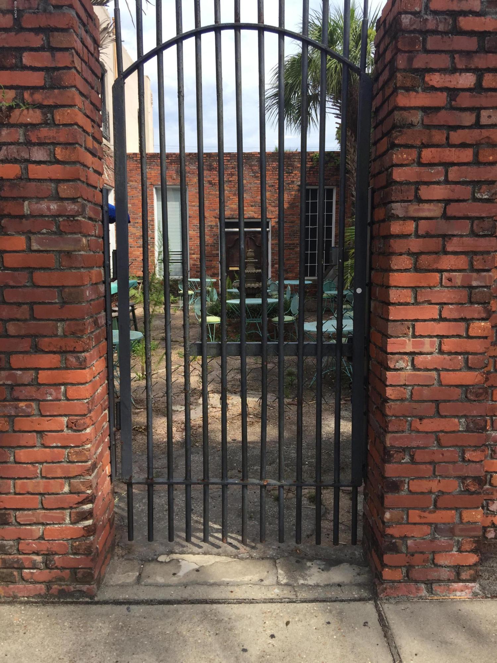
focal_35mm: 29
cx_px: 248
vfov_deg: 61.7
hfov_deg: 48.2
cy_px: 332
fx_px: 555
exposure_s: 1/1068
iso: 32
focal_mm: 4.15
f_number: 2.2
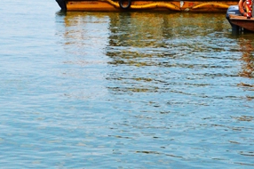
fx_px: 909
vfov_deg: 10.5
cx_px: 63
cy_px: 4
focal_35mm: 129
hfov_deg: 15.8
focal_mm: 24
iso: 400
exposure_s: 1/500
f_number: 11
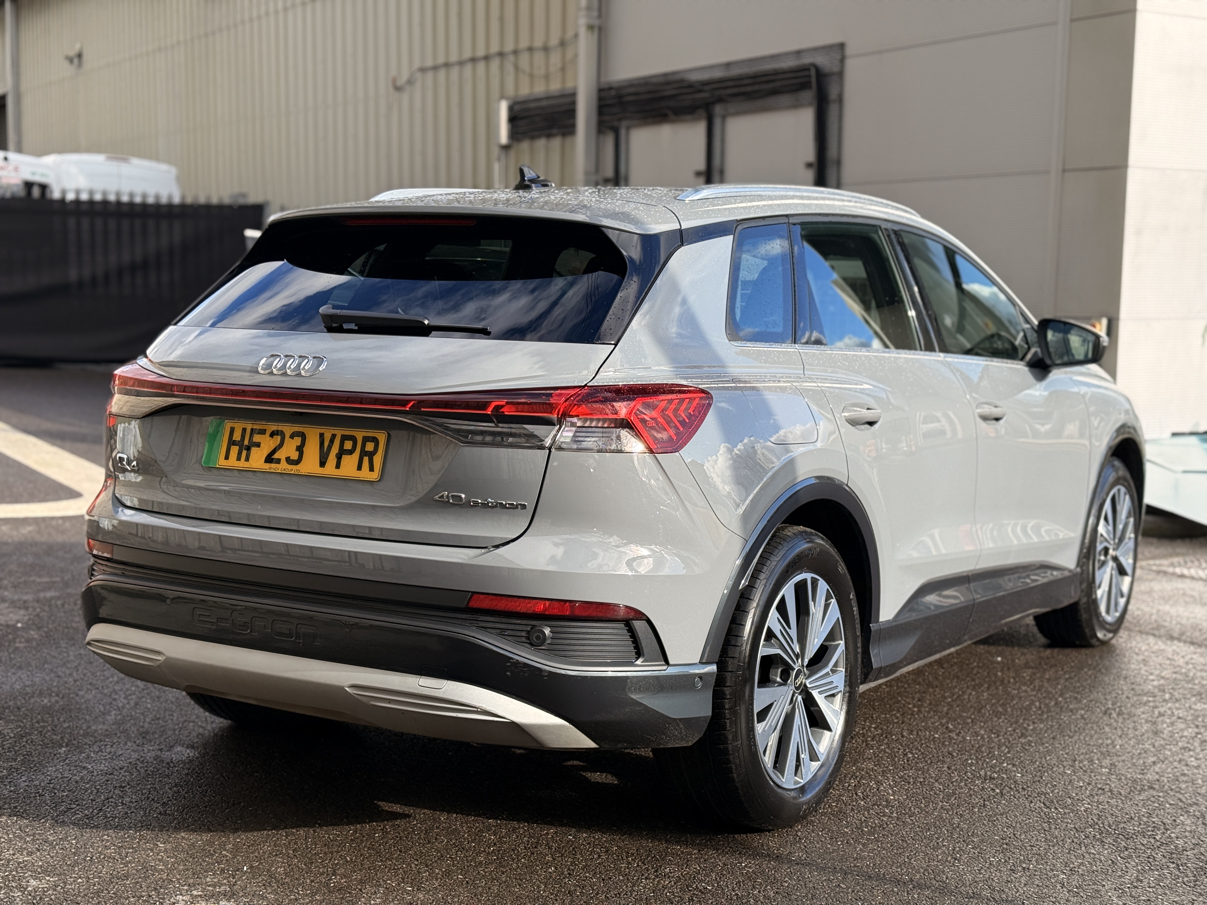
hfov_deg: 39.7
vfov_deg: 30.3
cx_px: 604
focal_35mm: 48
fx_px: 1674
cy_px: 452
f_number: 1.78
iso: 100
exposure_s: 1/1980
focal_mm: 6.76
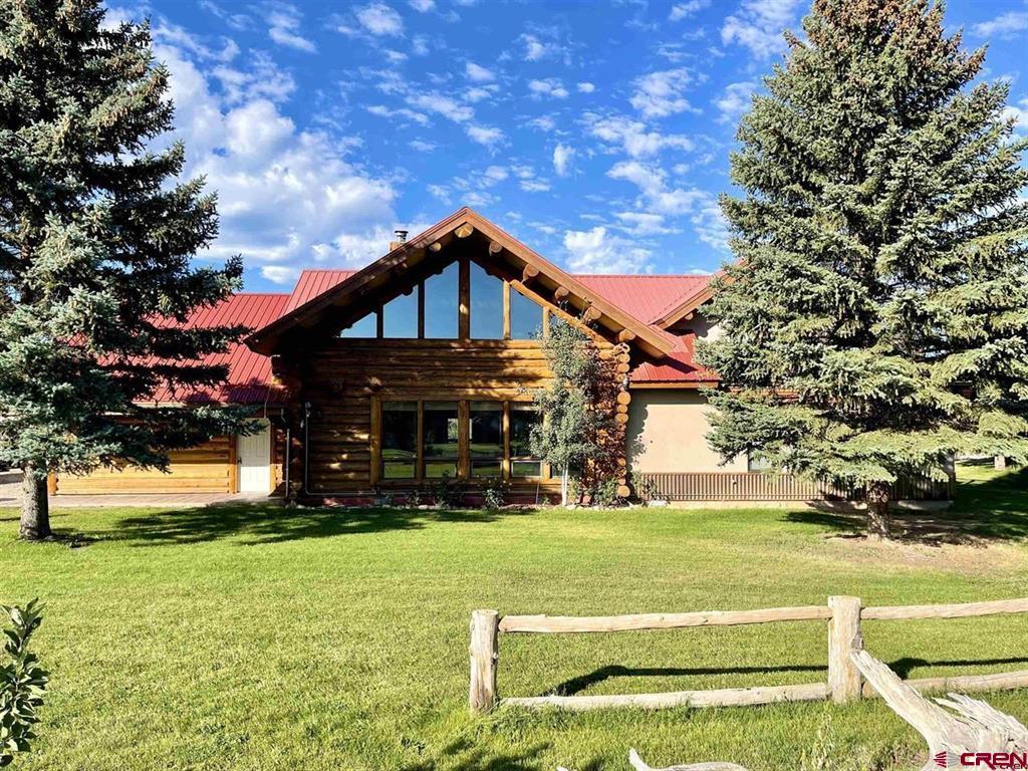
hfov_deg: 67.3
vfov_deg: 53.1
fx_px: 772
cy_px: 386
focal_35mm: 26
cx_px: 514
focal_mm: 5.1
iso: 32
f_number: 1.6
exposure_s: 1/2433
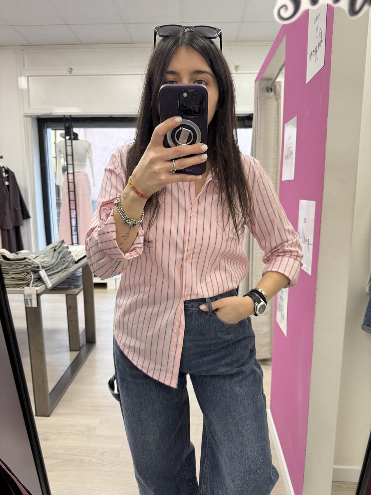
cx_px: 186
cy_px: 248
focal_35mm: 24
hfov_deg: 56.8
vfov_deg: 71.6
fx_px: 343
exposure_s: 1/50
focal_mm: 6.76
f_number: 1.78
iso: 125
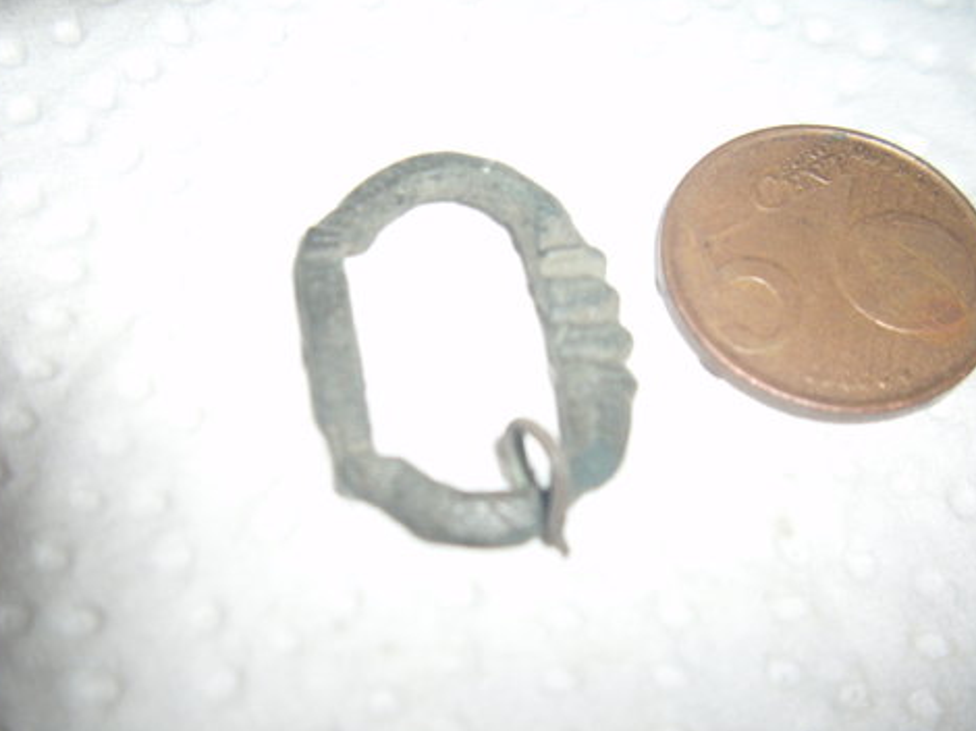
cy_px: 348
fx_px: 930
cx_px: 488
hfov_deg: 55.4
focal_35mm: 33
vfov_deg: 42.9
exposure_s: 1/60
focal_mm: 6.2
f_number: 2.8
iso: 50
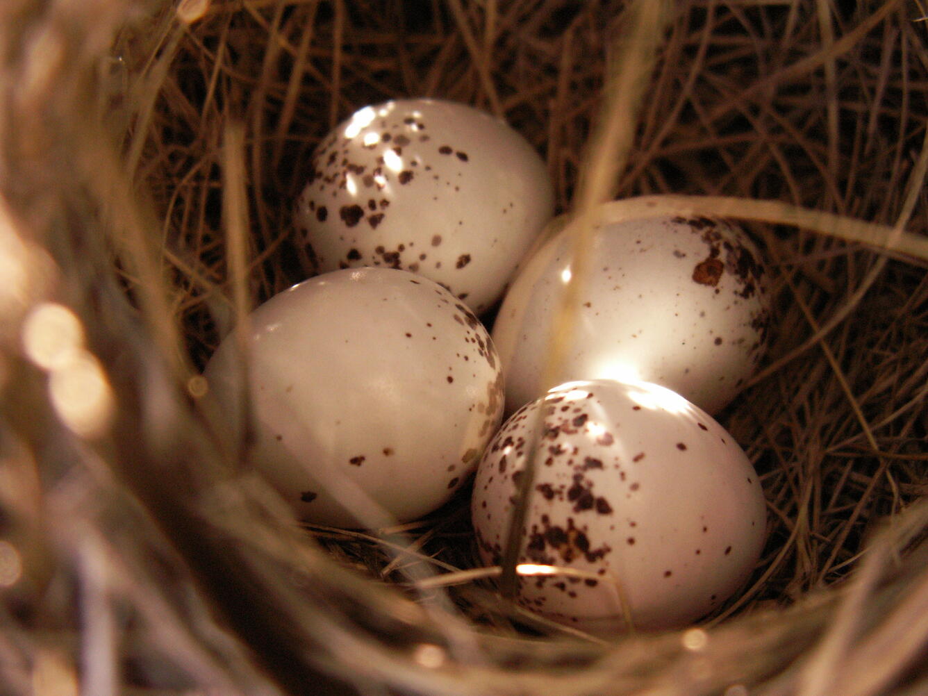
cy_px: 348
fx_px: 1662
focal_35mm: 62
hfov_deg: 31.2
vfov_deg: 23.7
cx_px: 464
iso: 160
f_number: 3.2
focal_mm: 10.28
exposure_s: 1/25
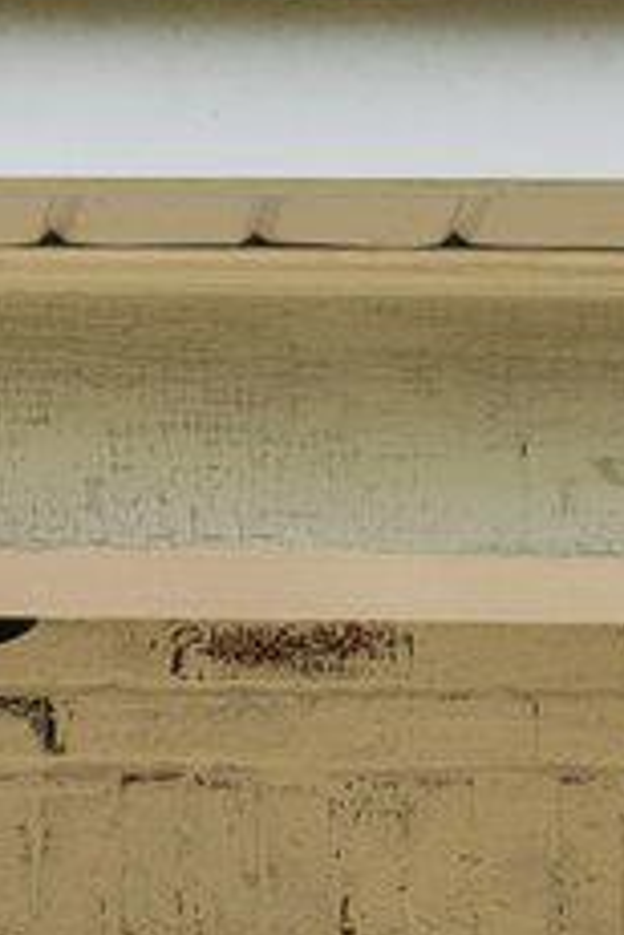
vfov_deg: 7.6
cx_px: -105
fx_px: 6681
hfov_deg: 5.3
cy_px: 2062
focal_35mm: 257
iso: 200
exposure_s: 1/160
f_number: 10
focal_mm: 29
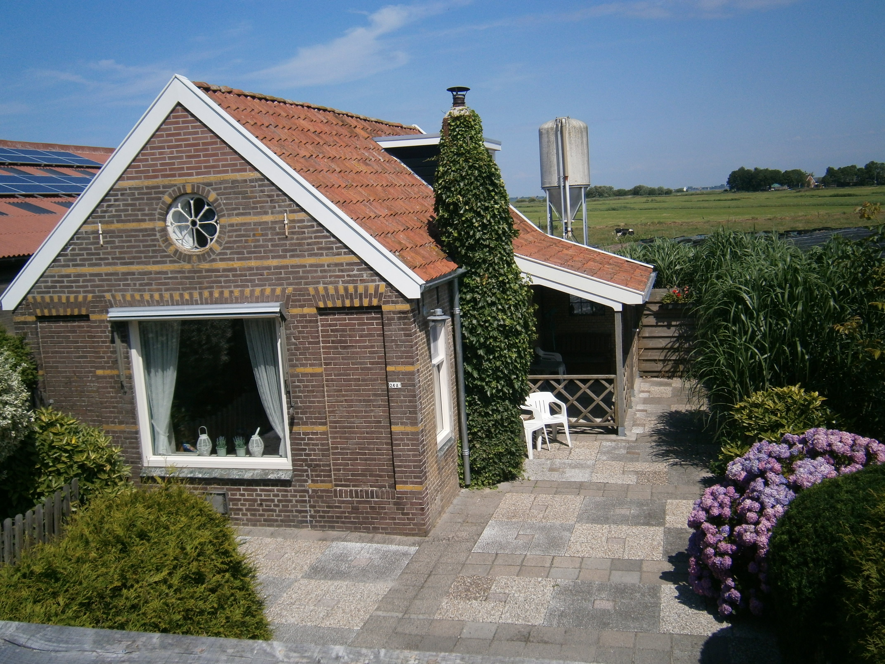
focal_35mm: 36
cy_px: 332
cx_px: 442
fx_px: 920
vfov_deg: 39.7
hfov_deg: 51.4
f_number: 8.7
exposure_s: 1/250
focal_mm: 6.4
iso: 80
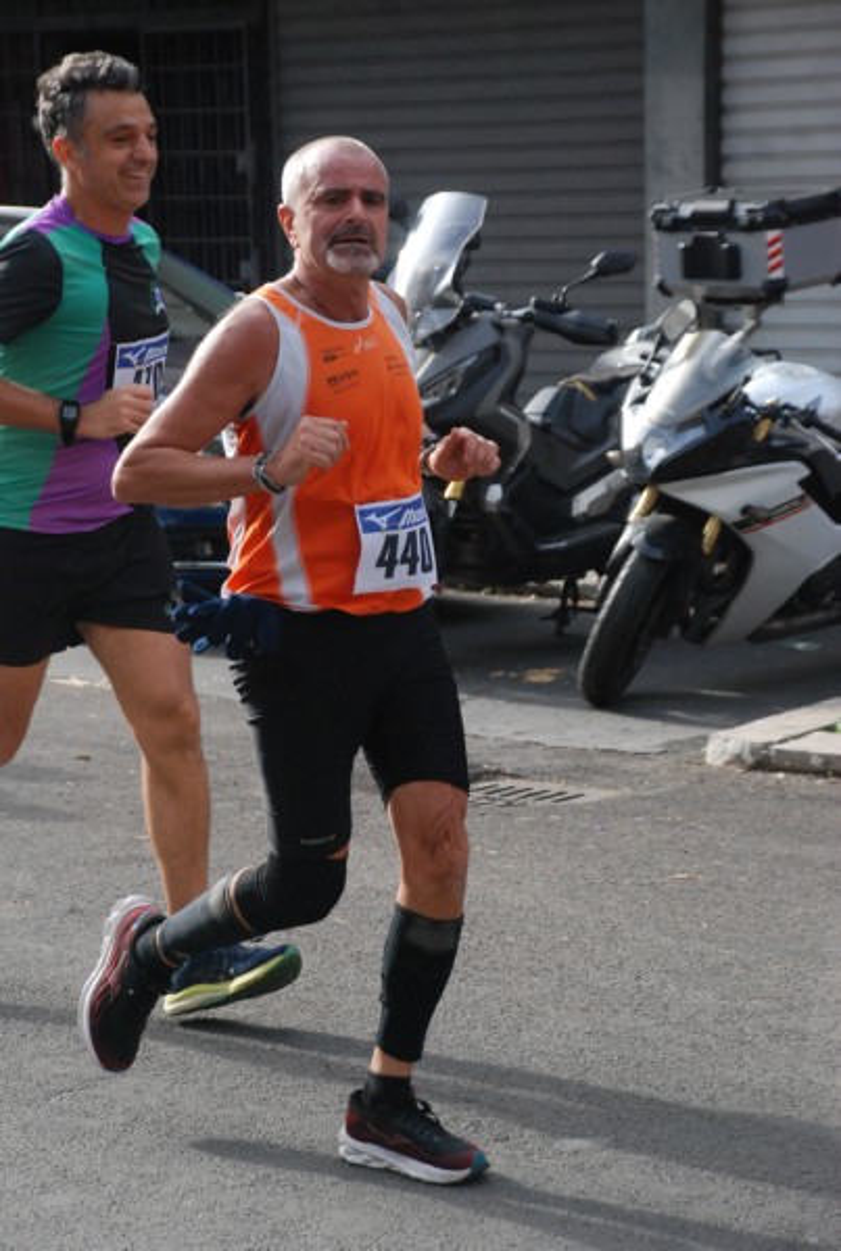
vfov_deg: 19.4
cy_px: 626
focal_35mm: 105
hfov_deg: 13.1
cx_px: 420
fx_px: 3660
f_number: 5.6
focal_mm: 70
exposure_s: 1/800
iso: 1000
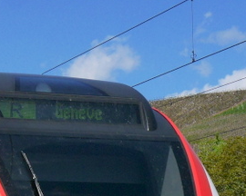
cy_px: 303
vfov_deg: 9.4
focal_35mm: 159
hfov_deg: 12.0
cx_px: 17
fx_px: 1158
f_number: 10
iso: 160
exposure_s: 1/640
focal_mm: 20
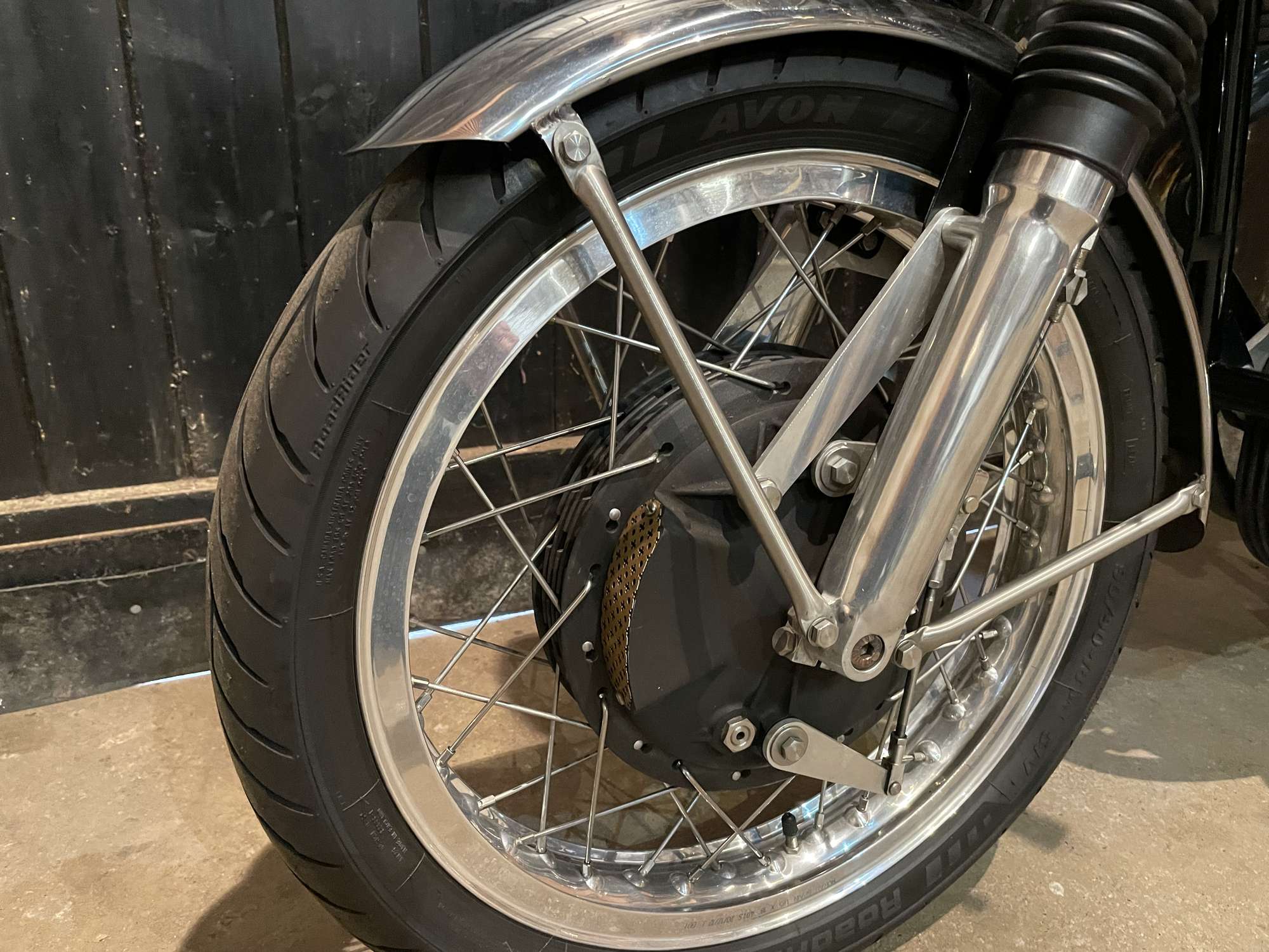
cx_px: 634
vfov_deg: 53.1
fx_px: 953
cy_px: 476
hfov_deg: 67.3
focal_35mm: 26
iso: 640
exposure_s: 1/25
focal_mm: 4.2
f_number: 1.6
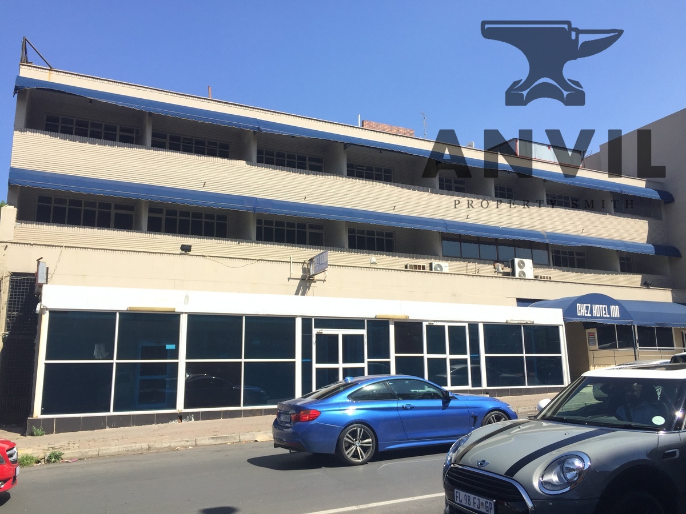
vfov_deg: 48.2
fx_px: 575
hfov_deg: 61.7
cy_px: 257
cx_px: 343
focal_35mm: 29
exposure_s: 1/1582
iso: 32
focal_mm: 4.15
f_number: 2.2
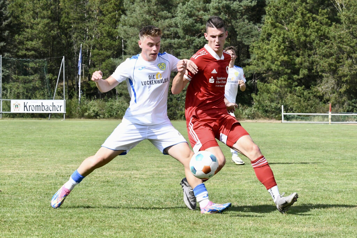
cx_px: 178
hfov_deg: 20.4
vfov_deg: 13.7
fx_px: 992
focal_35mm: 100
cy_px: 119
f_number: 14
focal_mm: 100
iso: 2500
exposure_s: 1/1600
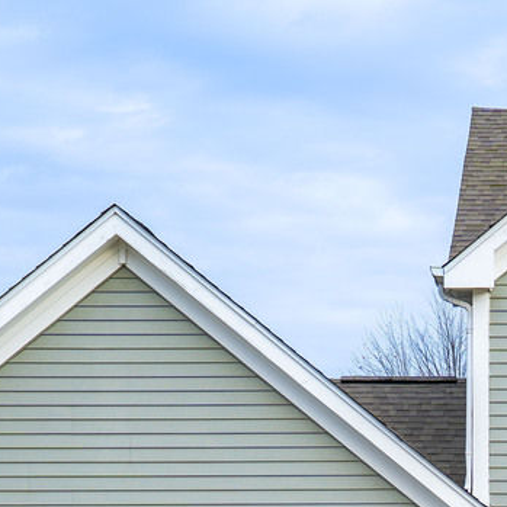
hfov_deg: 12.2
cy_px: 597
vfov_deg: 12.4
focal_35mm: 138
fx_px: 2287
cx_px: 713
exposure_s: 1/80
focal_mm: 35
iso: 100
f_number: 4.5
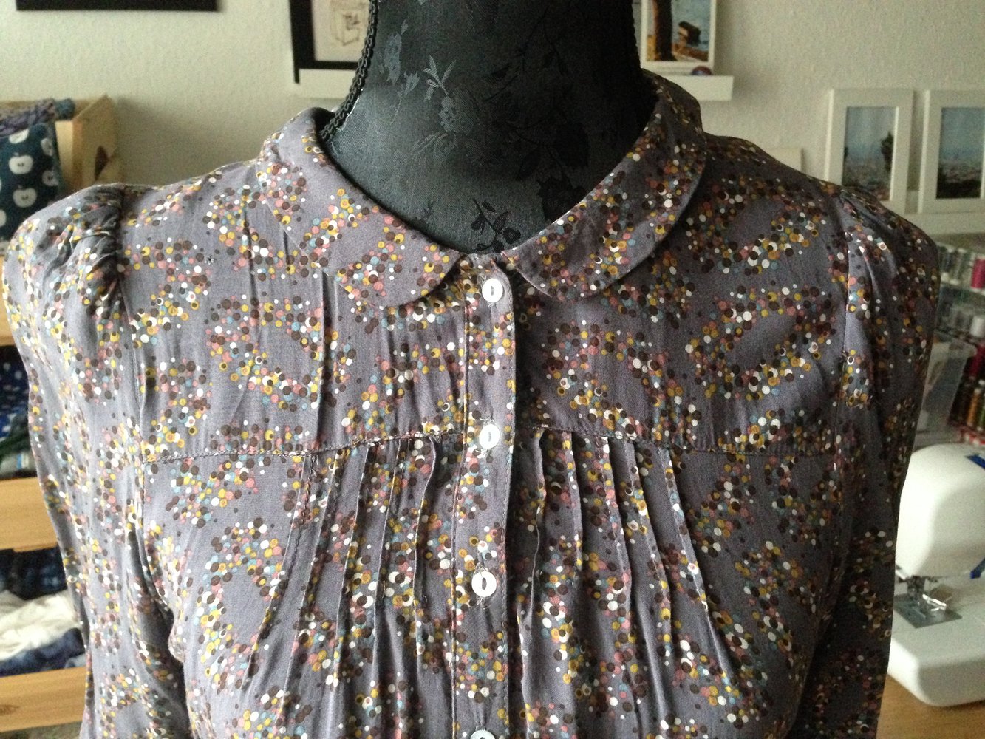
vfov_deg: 43.0
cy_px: 370
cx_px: 492
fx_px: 939
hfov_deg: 55.3
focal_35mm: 33
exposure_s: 1/15
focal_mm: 4.12
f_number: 2.4
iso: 640
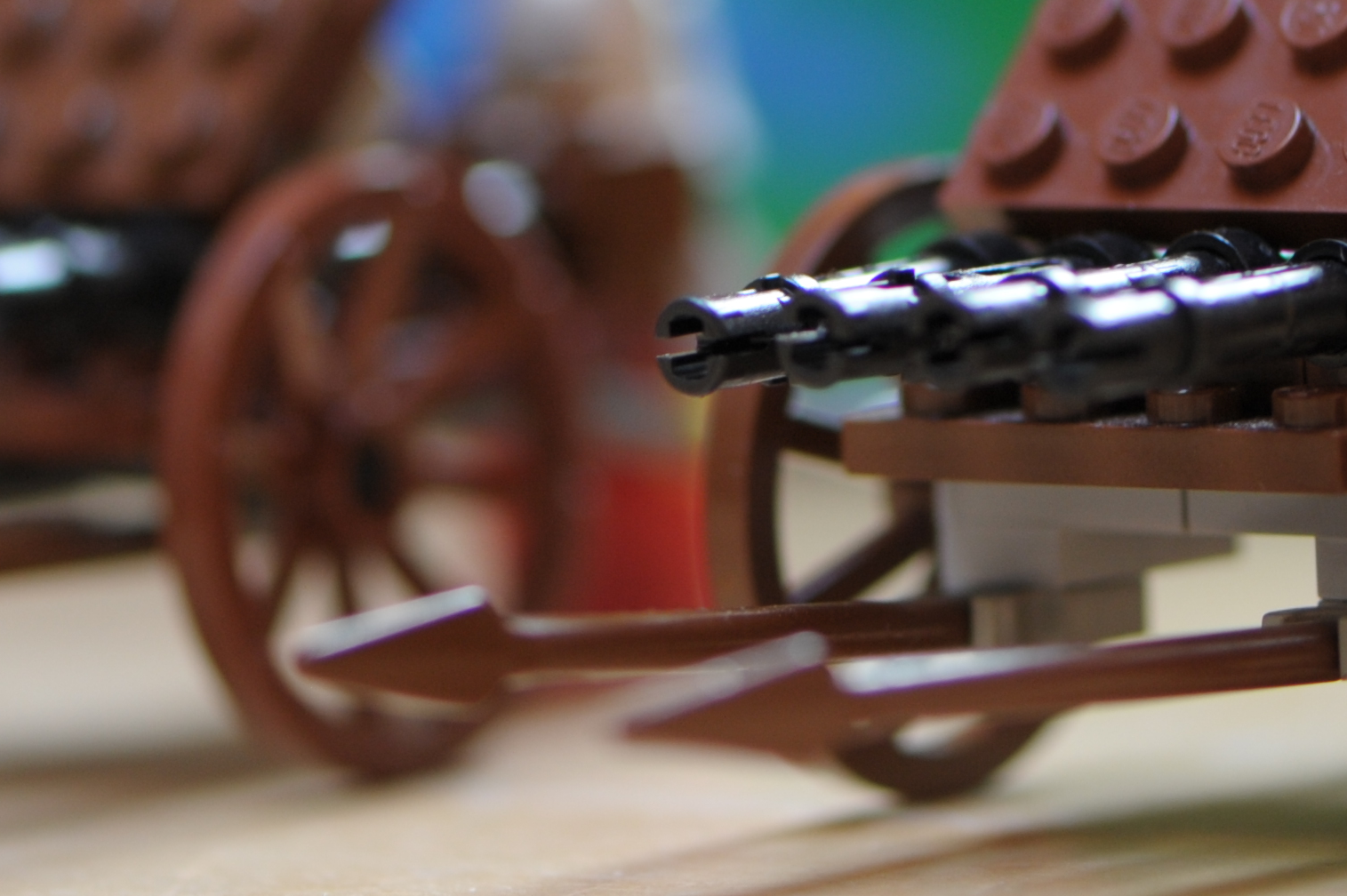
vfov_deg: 4.6
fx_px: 11030
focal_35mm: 295
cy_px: 64
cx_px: 783
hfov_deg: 7.0
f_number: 3
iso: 800
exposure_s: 1/50
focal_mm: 105
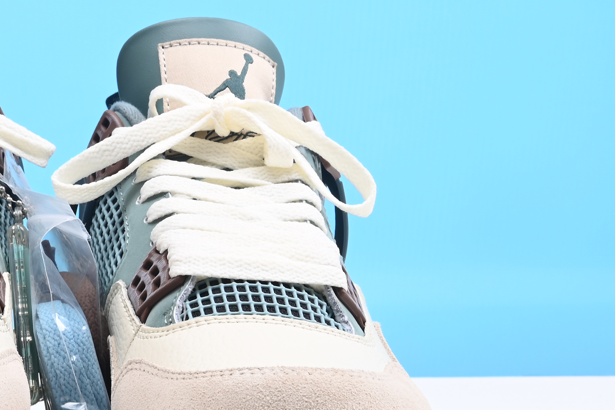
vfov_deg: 11.8
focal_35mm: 116
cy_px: 92
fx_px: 1982
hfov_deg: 17.4
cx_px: 61
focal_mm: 41
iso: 100
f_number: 16
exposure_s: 1/2
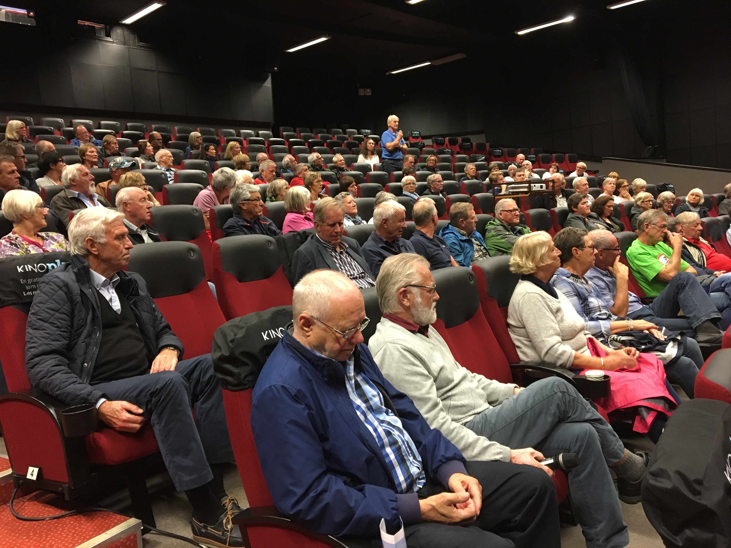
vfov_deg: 48.2
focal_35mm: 29
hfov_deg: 61.7
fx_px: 612
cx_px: 366
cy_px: 274
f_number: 2.2
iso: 200
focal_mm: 4.15
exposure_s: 1/20
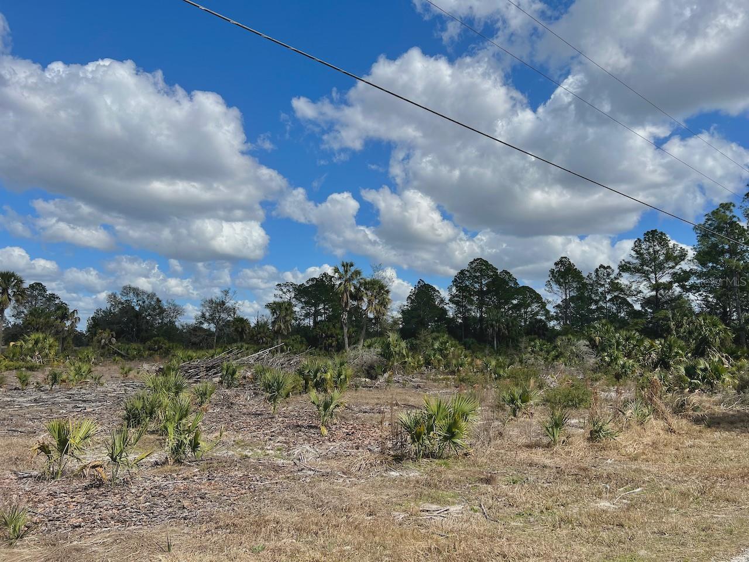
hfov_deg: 67.3
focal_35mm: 26
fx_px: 563
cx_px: 374
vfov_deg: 53.1
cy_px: 281
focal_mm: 5.7
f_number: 1.5
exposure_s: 1/6993
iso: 50
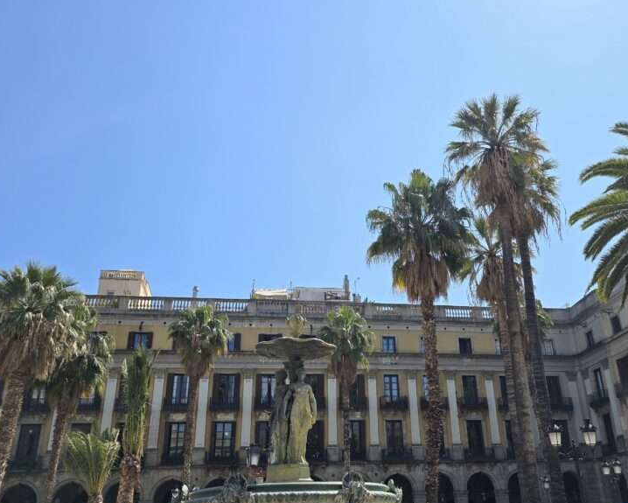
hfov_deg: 55.3
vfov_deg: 45.7
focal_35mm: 32
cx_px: 369
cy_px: 278
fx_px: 595
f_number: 1.7
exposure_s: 1/701
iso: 12
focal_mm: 6.3
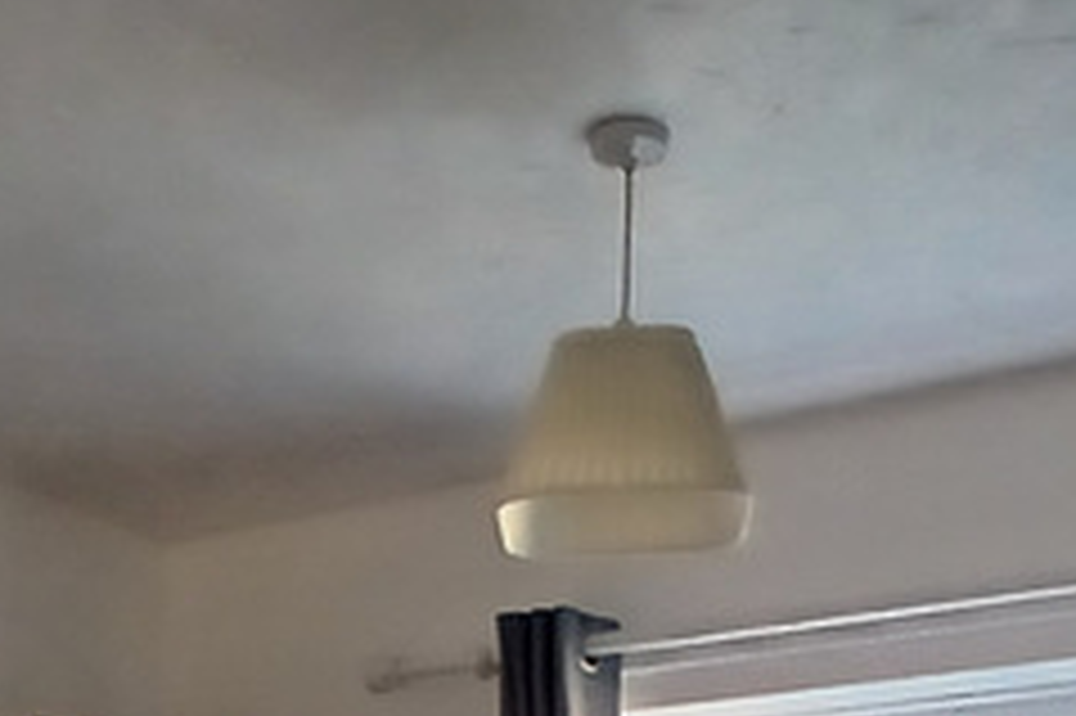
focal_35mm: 71
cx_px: 437
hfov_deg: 28.4
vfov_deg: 16.2
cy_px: 1288
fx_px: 2121
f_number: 2.2
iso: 125
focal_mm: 1.4
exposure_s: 1/50
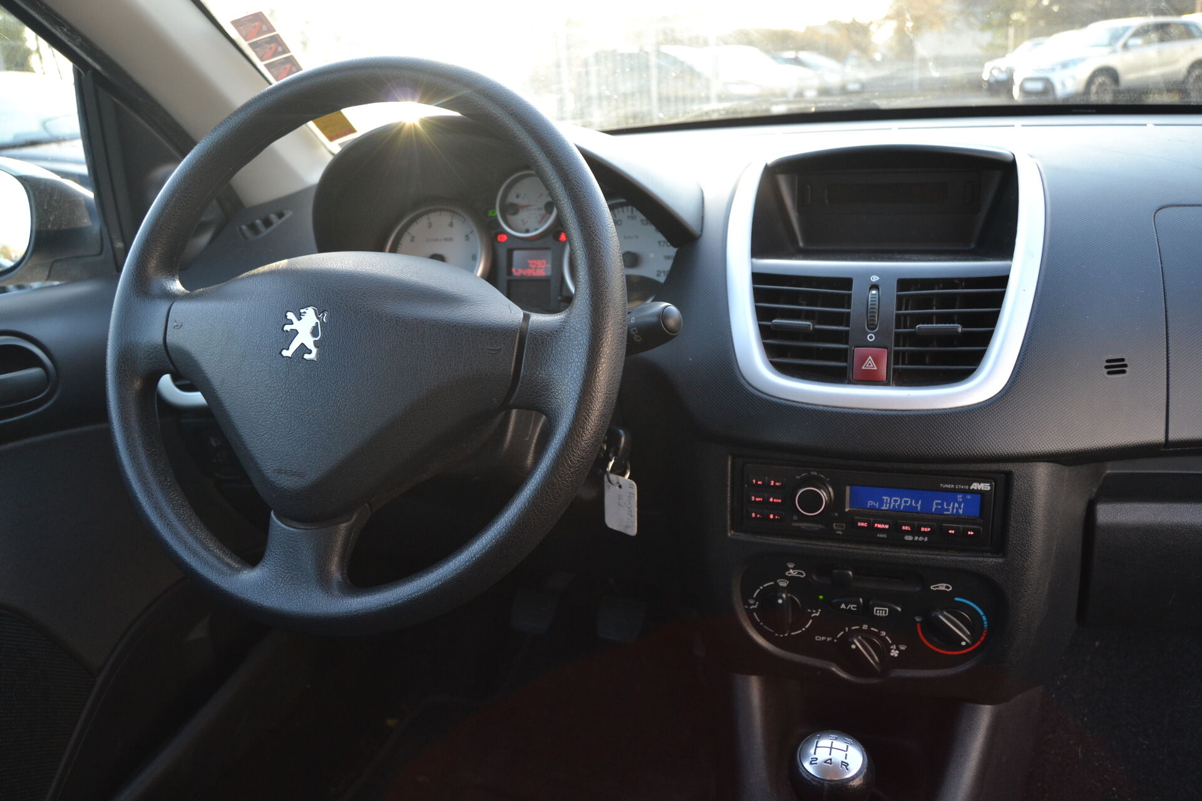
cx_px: 601
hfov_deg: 67.4
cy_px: 400
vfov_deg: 47.9
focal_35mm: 27
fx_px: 901
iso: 400
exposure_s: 1/125
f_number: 5.6
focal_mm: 18
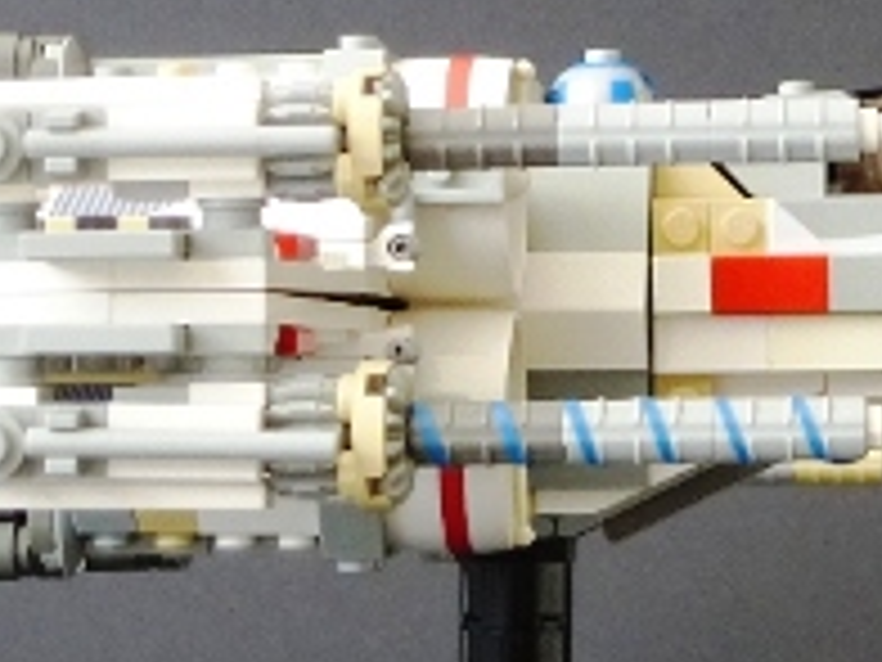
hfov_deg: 12.1
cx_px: 972
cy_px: 203
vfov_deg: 9.3
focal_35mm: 160
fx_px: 4077
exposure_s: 1/13
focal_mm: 8.7
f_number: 4.1
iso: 400
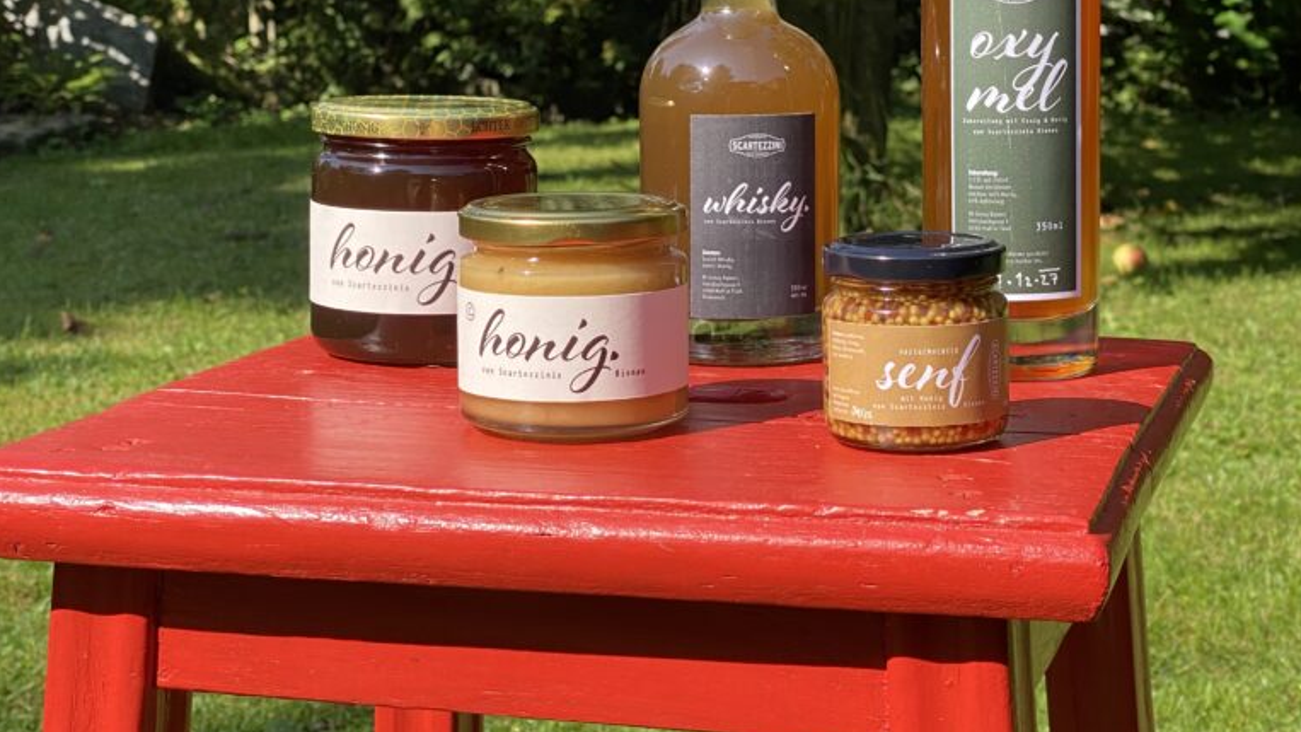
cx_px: 648
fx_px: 2622
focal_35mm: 76
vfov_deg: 15.8
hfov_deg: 27.9
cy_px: 176
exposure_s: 1/484
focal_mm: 6
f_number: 2
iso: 20
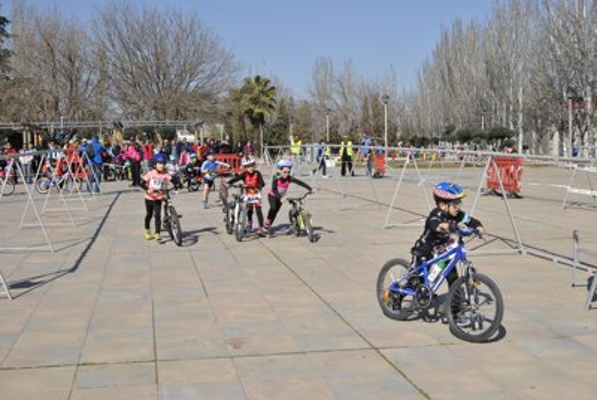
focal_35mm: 46
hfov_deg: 42.3
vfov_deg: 29.0
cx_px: 298
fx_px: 772
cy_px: 200
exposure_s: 1/1250
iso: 800
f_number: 11
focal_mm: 31
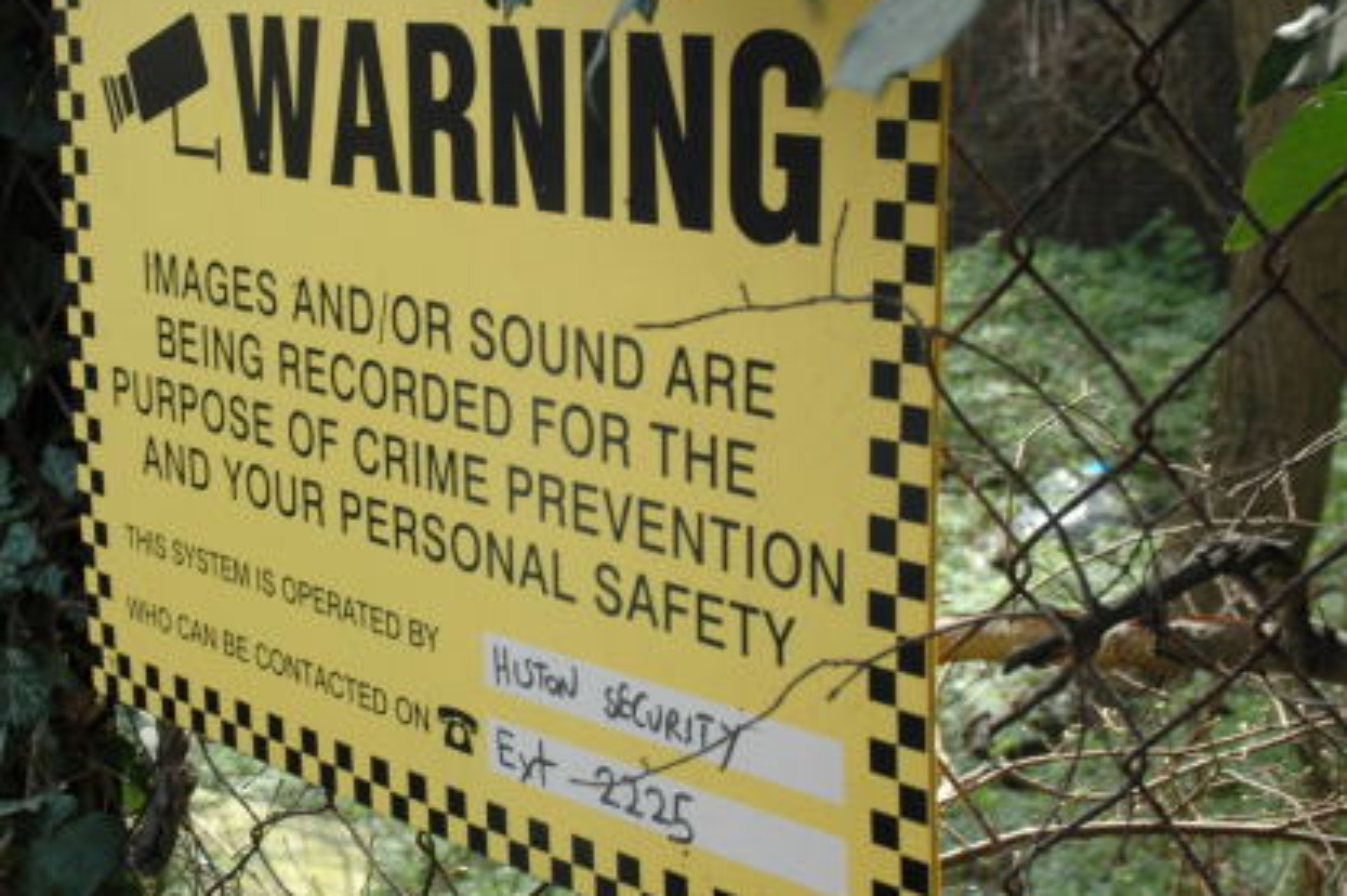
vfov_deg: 19.0
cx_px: 519
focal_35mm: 72
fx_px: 2683
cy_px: 435
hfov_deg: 28.1
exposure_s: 1/60
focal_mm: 31
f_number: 10
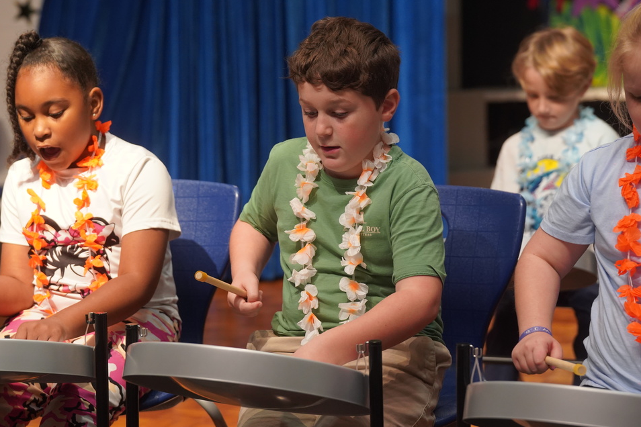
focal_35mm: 102
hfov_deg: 20.0
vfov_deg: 13.4
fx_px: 1816
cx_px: 318
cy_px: 226
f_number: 4
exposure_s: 1/160
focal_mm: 95
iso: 3200
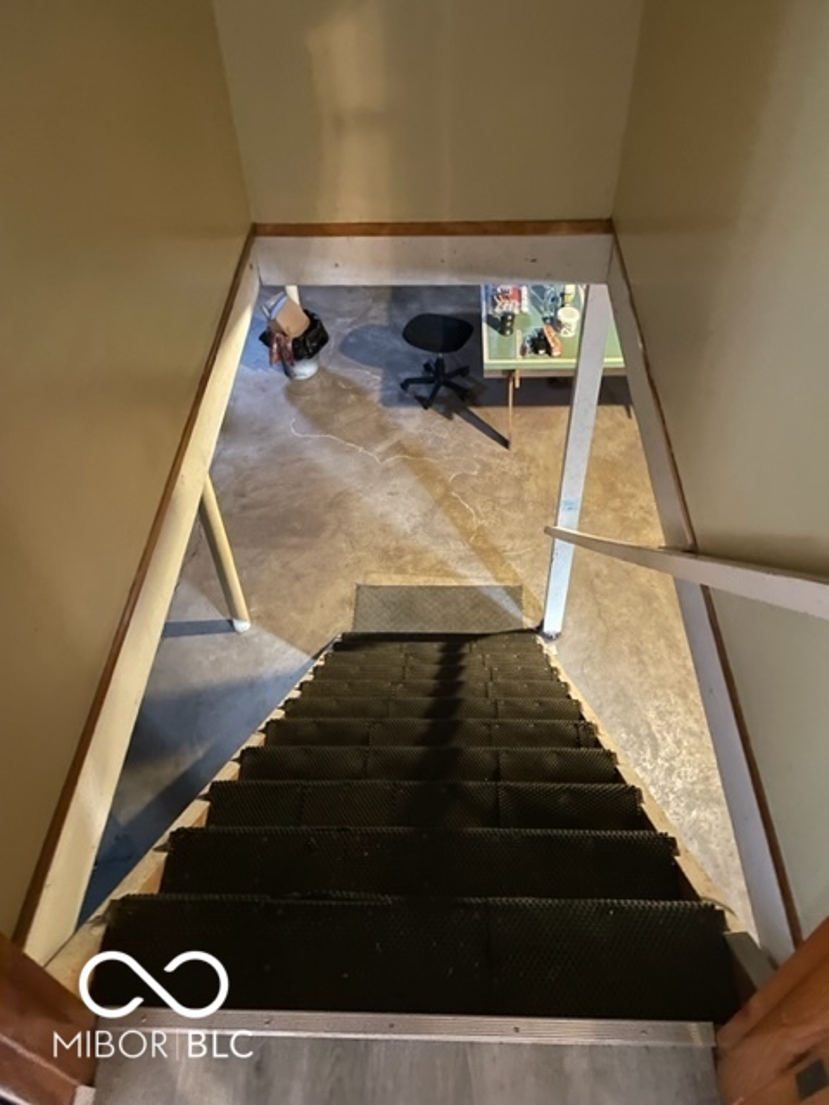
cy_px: 552
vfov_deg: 67.3
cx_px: 414
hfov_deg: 53.1
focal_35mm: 26
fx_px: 830
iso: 500
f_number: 1.6
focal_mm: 4.2
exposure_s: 1/9
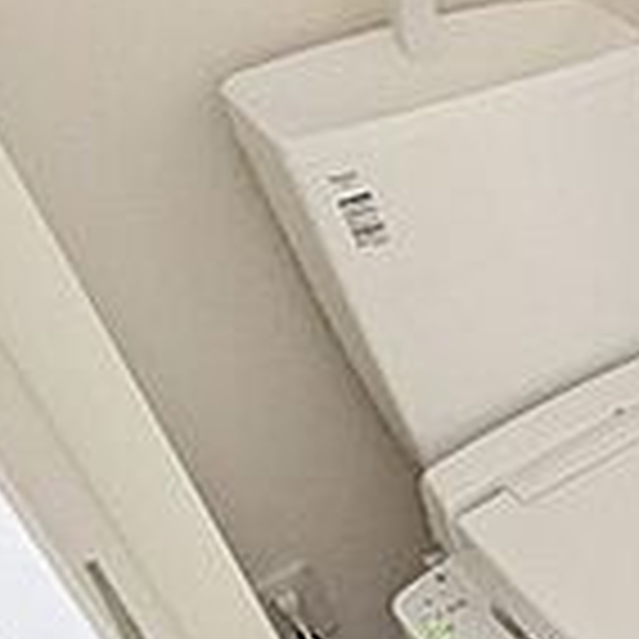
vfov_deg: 31.6
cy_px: 299
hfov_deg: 22.9
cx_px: 1053
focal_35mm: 54
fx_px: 1128
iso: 845
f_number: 2.2
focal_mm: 1.83
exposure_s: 1/40
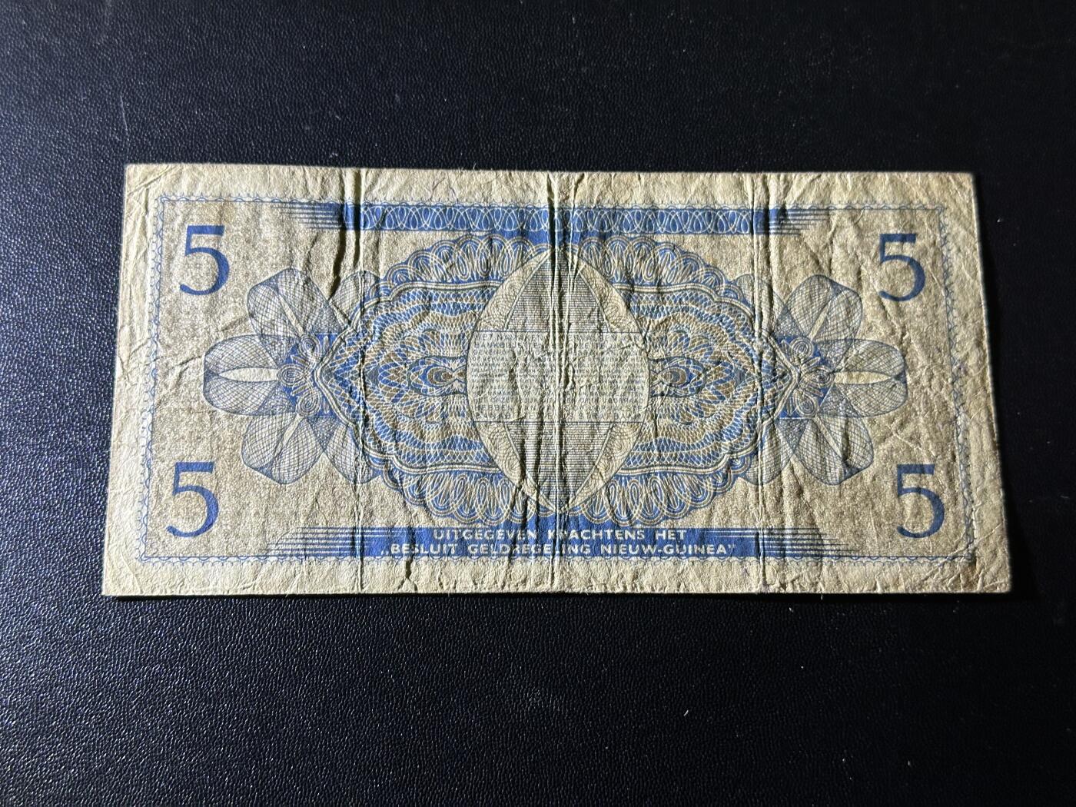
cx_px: 538
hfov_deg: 39.7
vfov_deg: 30.3
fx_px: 1492
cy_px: 404
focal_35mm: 48
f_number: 1.78
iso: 125
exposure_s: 1/50
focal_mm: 6.86
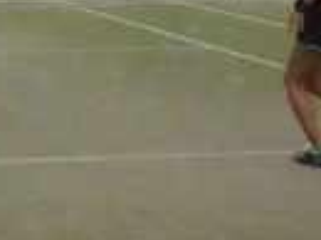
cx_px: -32
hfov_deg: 10.4
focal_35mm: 189
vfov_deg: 7.8
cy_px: 22
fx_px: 1749
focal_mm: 9.2
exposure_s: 1/1000
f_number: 10.1
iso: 1600
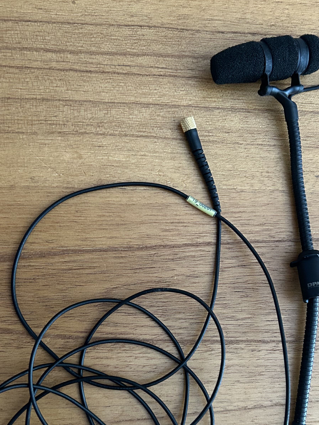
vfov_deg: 42.6
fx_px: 541
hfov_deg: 32.9
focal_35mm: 44
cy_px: 269
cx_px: 169
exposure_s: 1/58
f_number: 1.5
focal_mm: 5.7
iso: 500
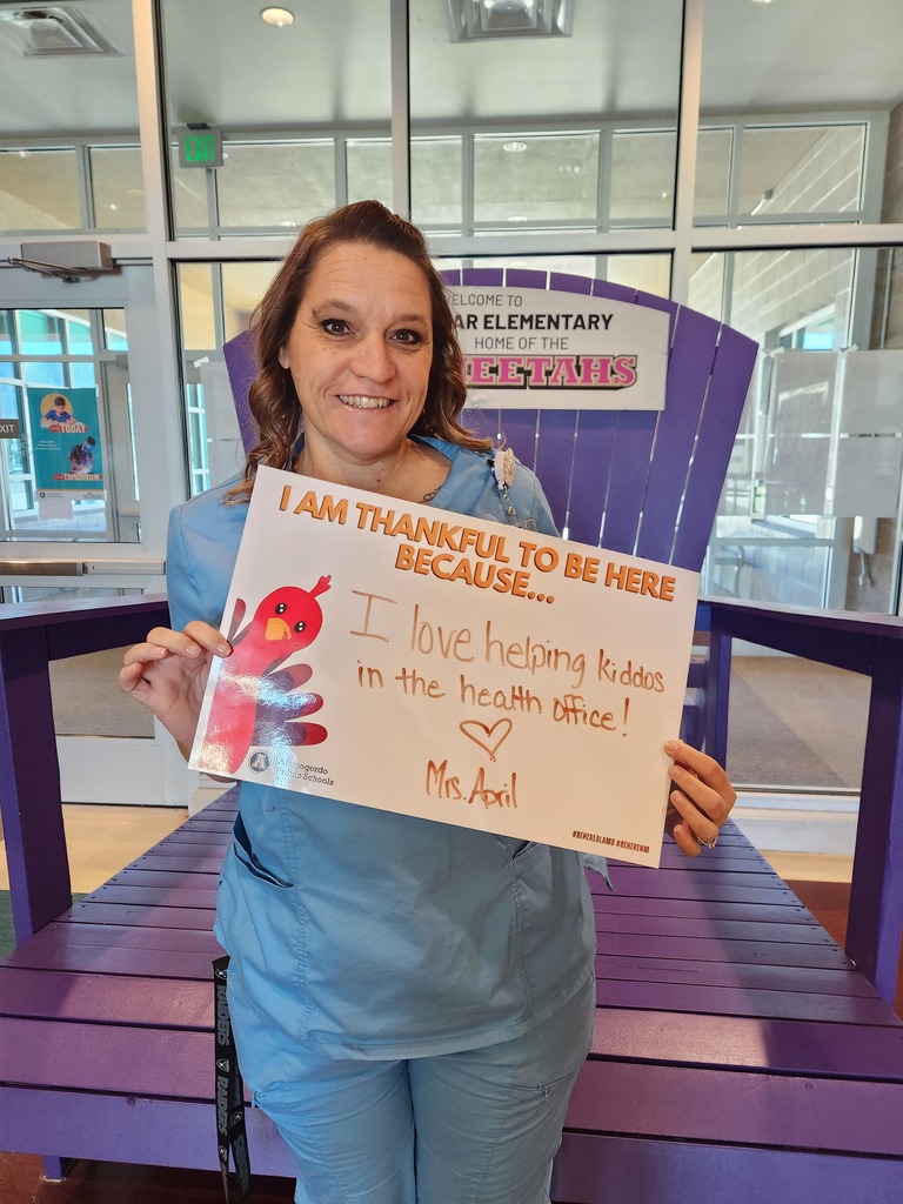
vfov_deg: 73.9
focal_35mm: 23
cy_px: 602
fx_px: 800
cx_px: 452
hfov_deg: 58.9
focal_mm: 5.4
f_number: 1.8
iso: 400
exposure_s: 1/120
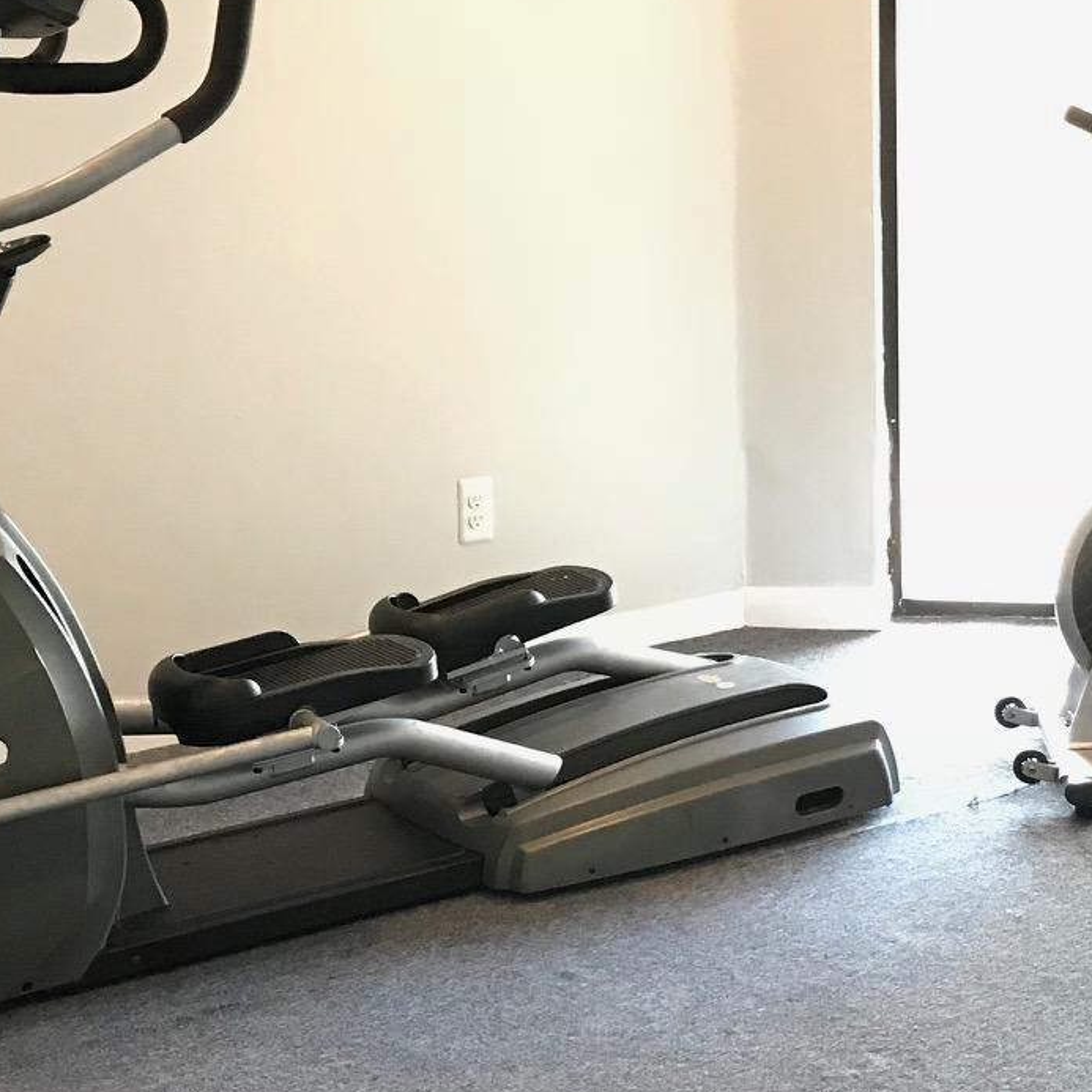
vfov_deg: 24.0
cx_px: 843
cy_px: 463
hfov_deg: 23.7
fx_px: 2570
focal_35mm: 72
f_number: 1.8
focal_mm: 3.99
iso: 100
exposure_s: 1/15
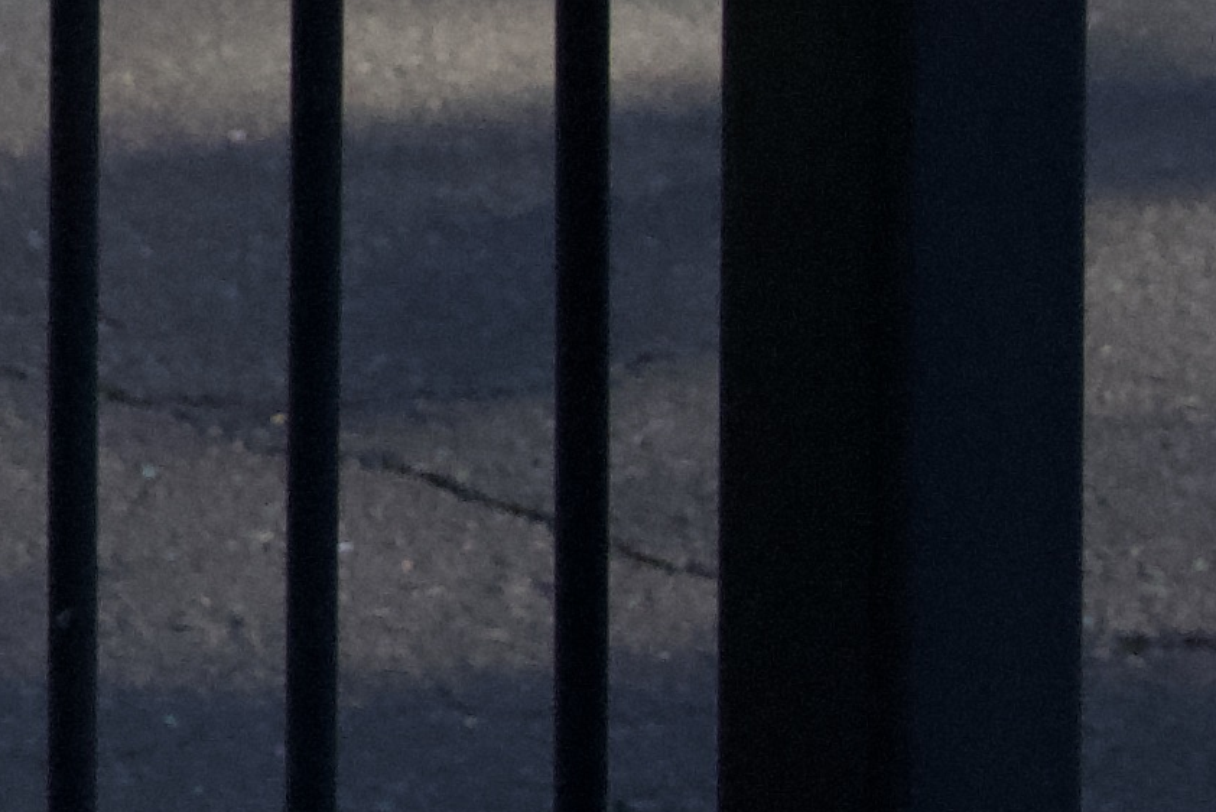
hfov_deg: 6.4
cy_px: -1920
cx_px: -2524
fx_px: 9866
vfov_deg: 4.5
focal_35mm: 292
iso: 4000
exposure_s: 1/1600
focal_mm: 41
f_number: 10
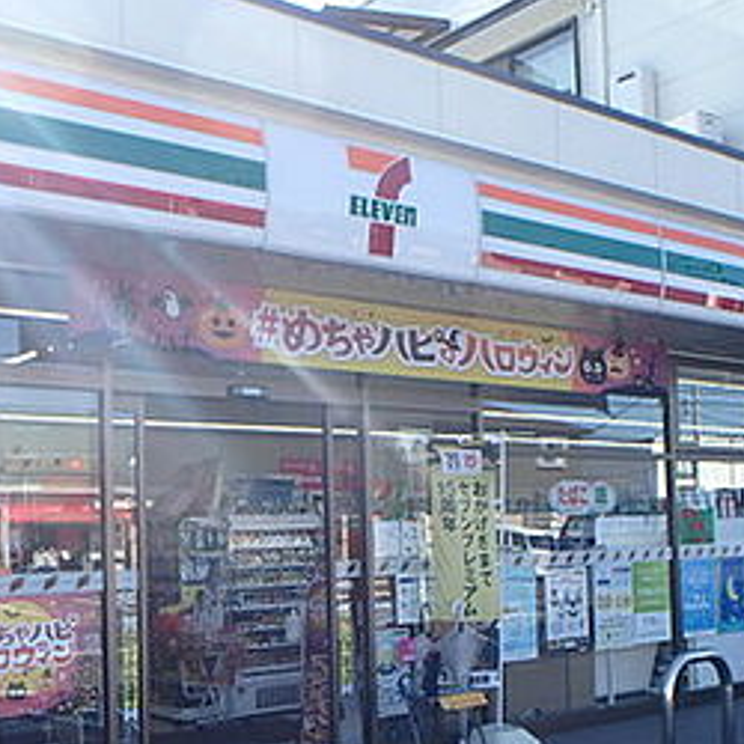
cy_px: 496
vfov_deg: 36.4
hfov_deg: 36.8
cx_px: 387
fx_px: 1119
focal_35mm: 46
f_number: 3.5
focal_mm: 3.7
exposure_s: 1/400
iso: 125
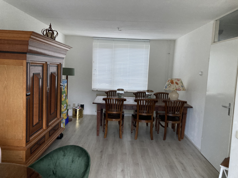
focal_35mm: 28
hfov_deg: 63.4
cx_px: 119
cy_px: 89
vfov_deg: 49.7
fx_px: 193
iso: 320
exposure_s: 1/54
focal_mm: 3.99
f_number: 1.8
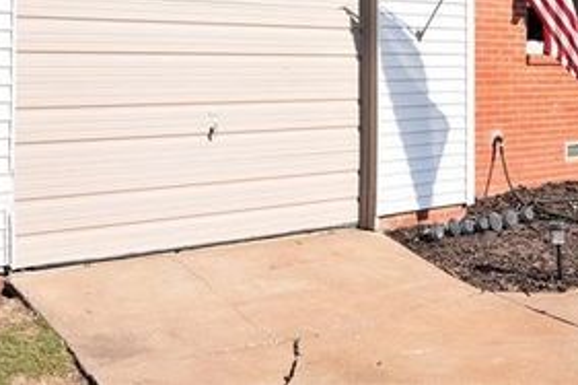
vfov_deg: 27.1
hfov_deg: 40.1
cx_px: 430
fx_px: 770
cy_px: 44
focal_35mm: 48
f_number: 11
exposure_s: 1/500
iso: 200
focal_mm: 18
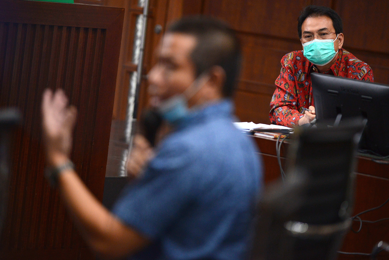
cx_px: 194
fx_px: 1784
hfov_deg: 12.4
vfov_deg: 8.3
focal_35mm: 165
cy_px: 130
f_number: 2.8
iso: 3200
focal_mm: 165
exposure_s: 1/100
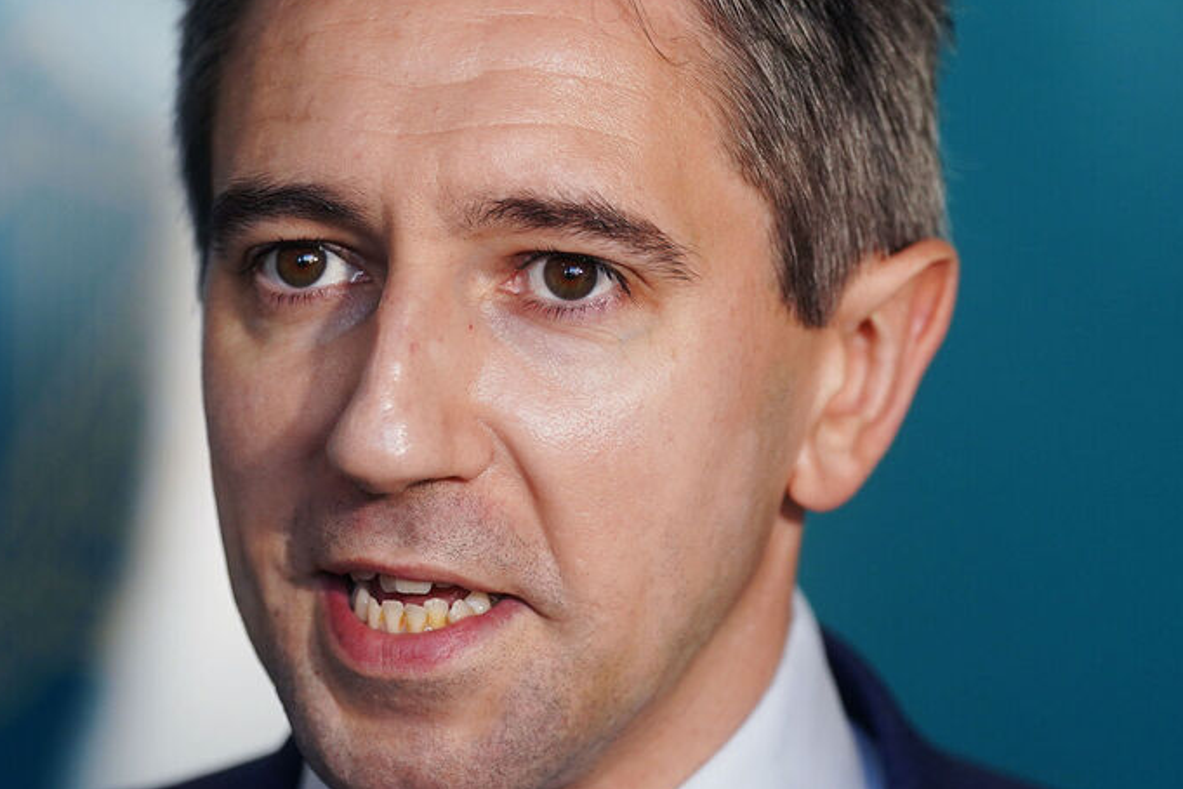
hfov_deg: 8.4
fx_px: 8050
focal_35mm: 245
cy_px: 325
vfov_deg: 5.6
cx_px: 408
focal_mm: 139
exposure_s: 1/640
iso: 800
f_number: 2.8
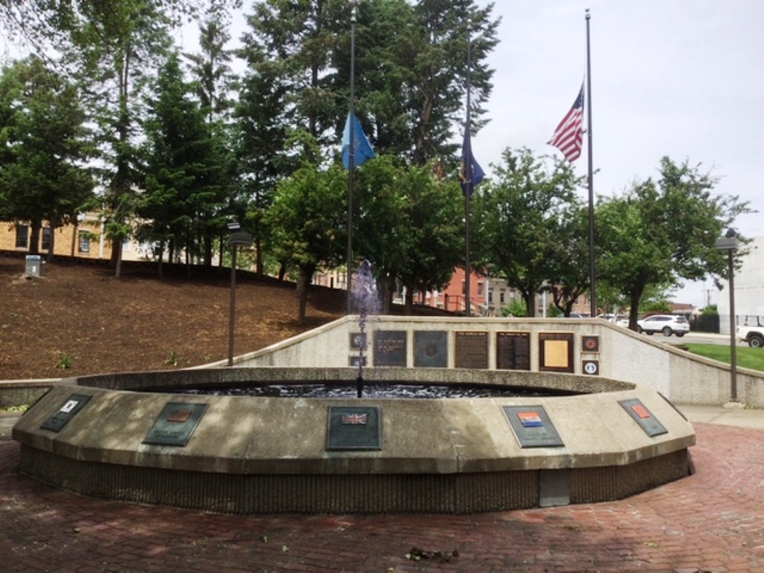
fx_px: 684
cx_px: 382
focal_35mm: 31
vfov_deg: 45.4
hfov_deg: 58.4
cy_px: 286
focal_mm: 3.3
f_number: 2.4
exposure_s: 1/1045
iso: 25
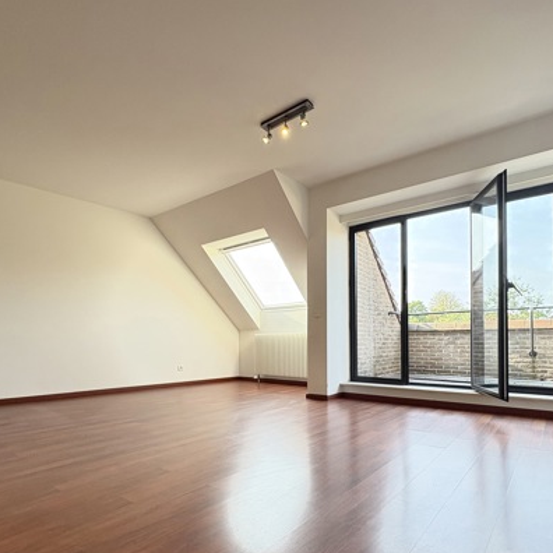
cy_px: 334
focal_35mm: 20
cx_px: 306
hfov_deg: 74.6
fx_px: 361
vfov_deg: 74.0
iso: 125
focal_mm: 2.22
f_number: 2.2
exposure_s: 1/129
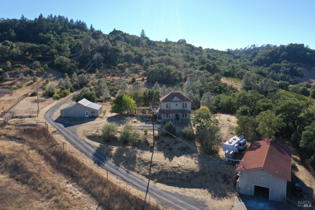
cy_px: 105
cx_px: 158
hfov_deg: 65.5
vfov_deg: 46.4
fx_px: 245
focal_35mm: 28
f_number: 5.6
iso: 100
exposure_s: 1/400
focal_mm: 10.26
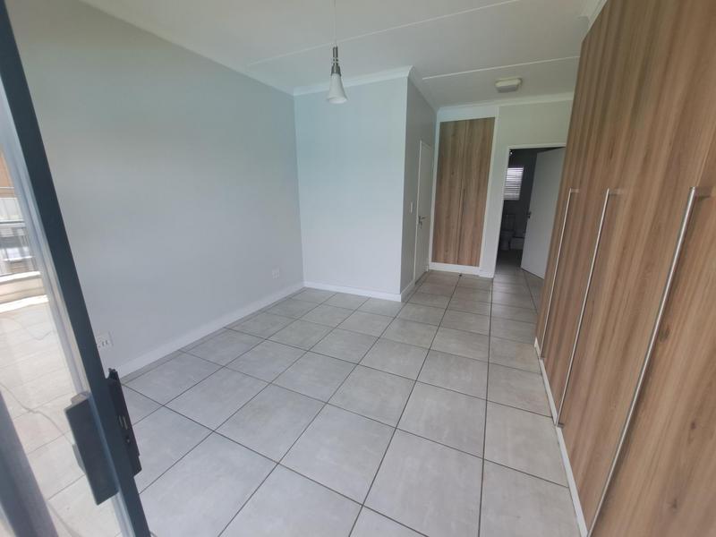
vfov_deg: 89.9
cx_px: 358
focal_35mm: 13
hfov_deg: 106.2
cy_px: 268
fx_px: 269
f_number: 2.2
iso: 50
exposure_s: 1/100
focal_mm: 1.74
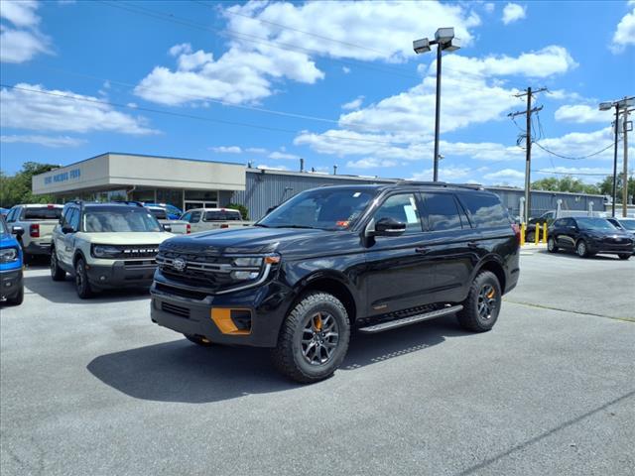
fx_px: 495
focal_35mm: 27
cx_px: 318
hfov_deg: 65.3
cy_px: 238
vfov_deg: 51.4
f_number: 1.9
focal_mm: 3.58
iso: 40
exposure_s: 1/2000
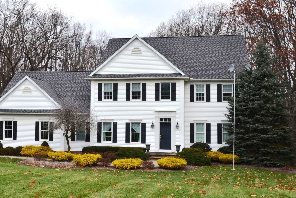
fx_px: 395
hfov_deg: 41.0
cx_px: 131
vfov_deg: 28.1
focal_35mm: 48
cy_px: 93
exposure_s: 1/60
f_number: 10
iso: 360
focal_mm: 28
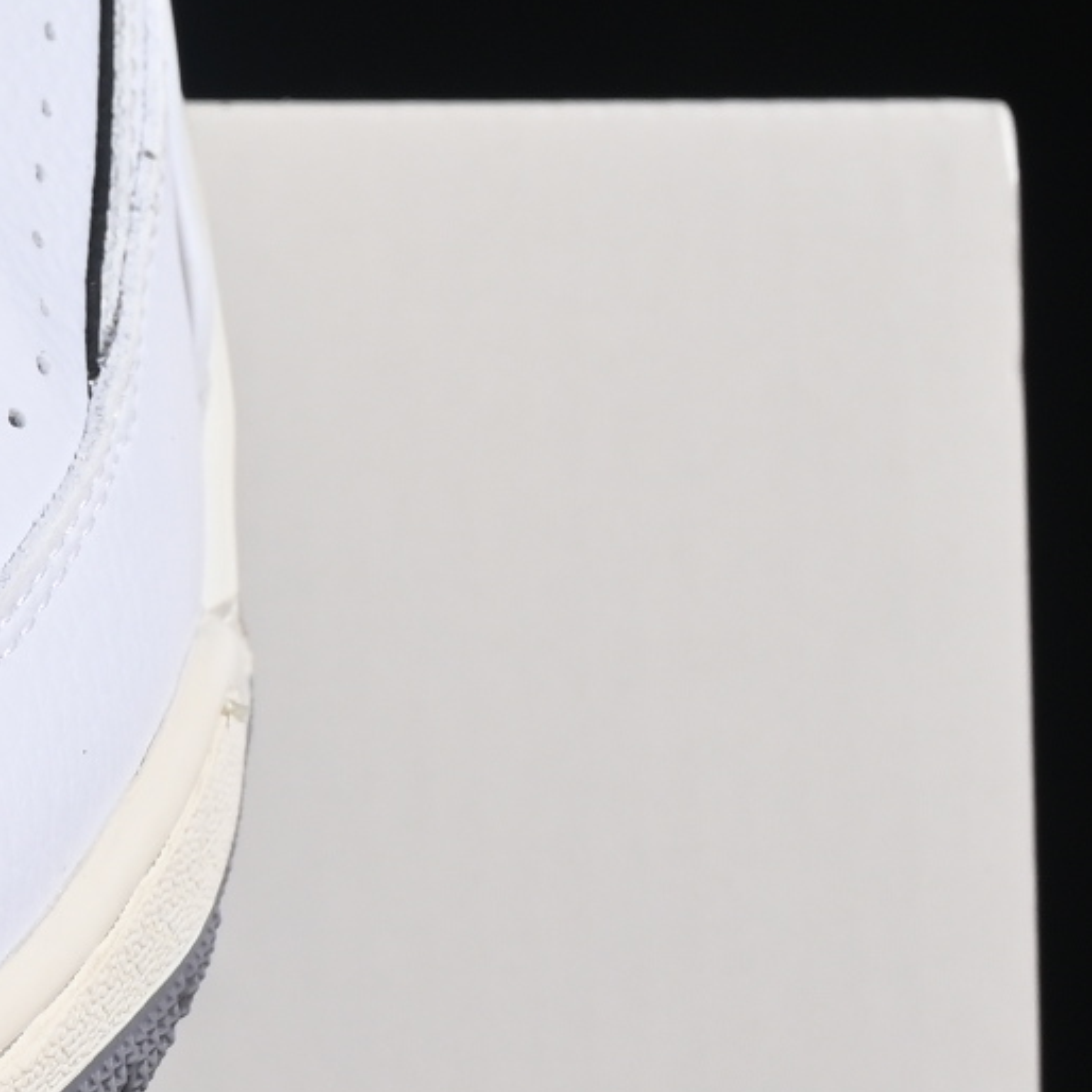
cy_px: 221
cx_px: -1260
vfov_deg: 5.1
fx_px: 12313
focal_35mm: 345
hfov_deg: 5.0
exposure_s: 1/80
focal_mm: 50
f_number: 8
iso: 160
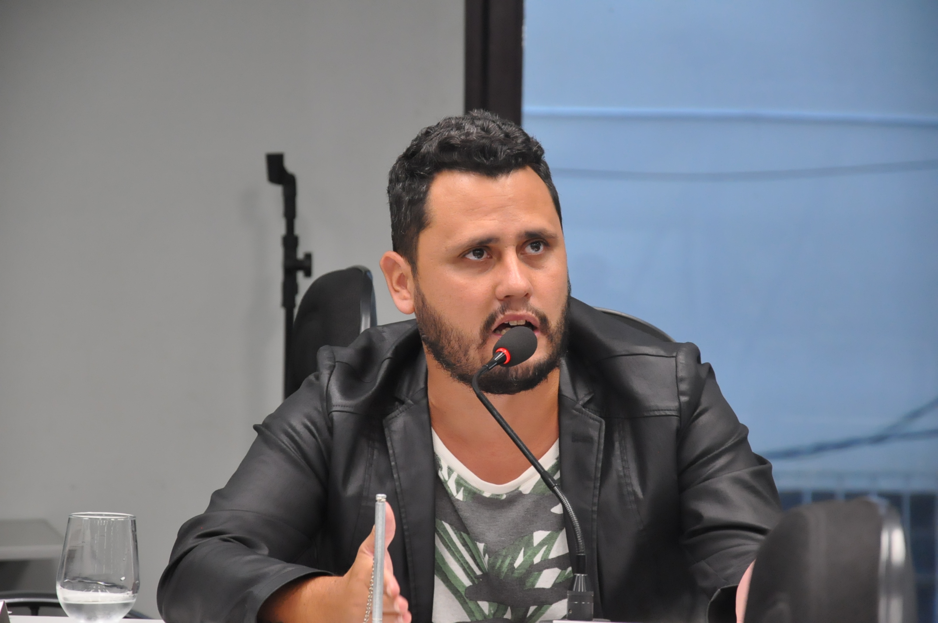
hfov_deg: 13.1
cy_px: 312
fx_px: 4099
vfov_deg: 8.7
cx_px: 469
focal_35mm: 158
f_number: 5.6
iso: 2000
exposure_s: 1/80
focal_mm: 105
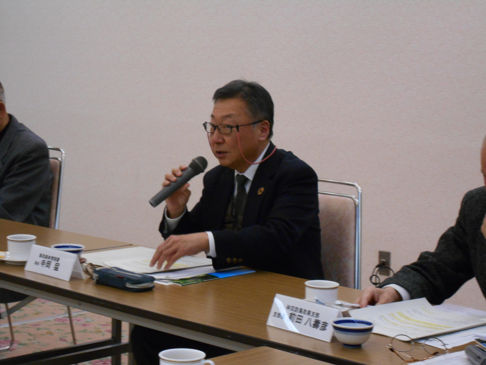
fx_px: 1207
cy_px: 182
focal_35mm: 86
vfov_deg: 17.2
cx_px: 243
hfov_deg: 22.8
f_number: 6.3
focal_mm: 15.4
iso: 400
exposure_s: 1/40
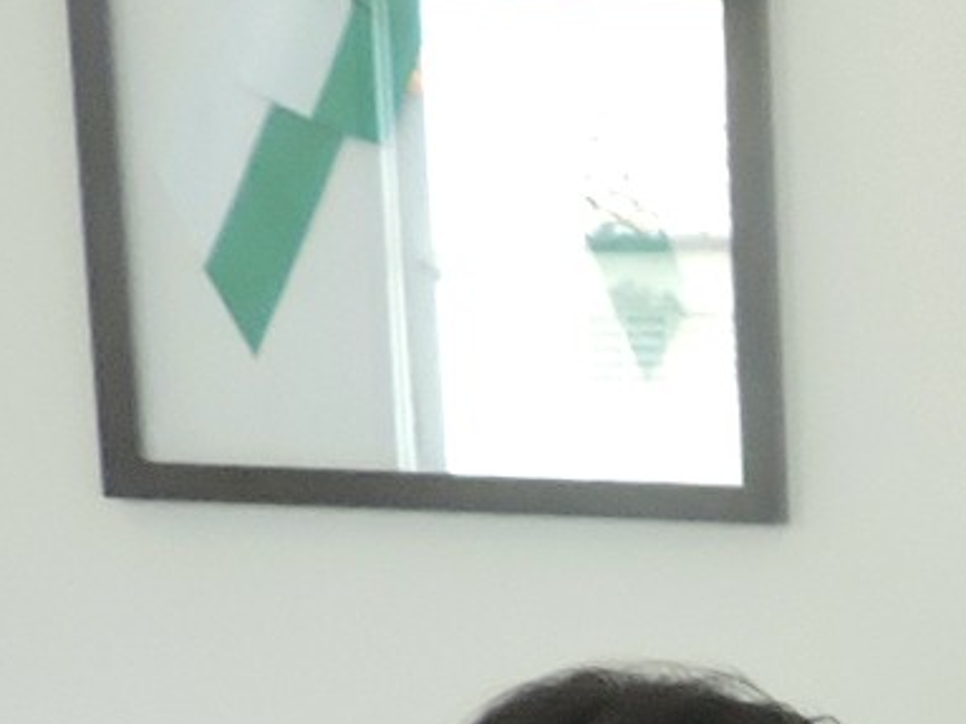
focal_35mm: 178
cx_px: 2414
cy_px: 1816
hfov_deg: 9.7
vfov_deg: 7.7
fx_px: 4966
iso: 250
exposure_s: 1/30
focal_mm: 5.4
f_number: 3.1
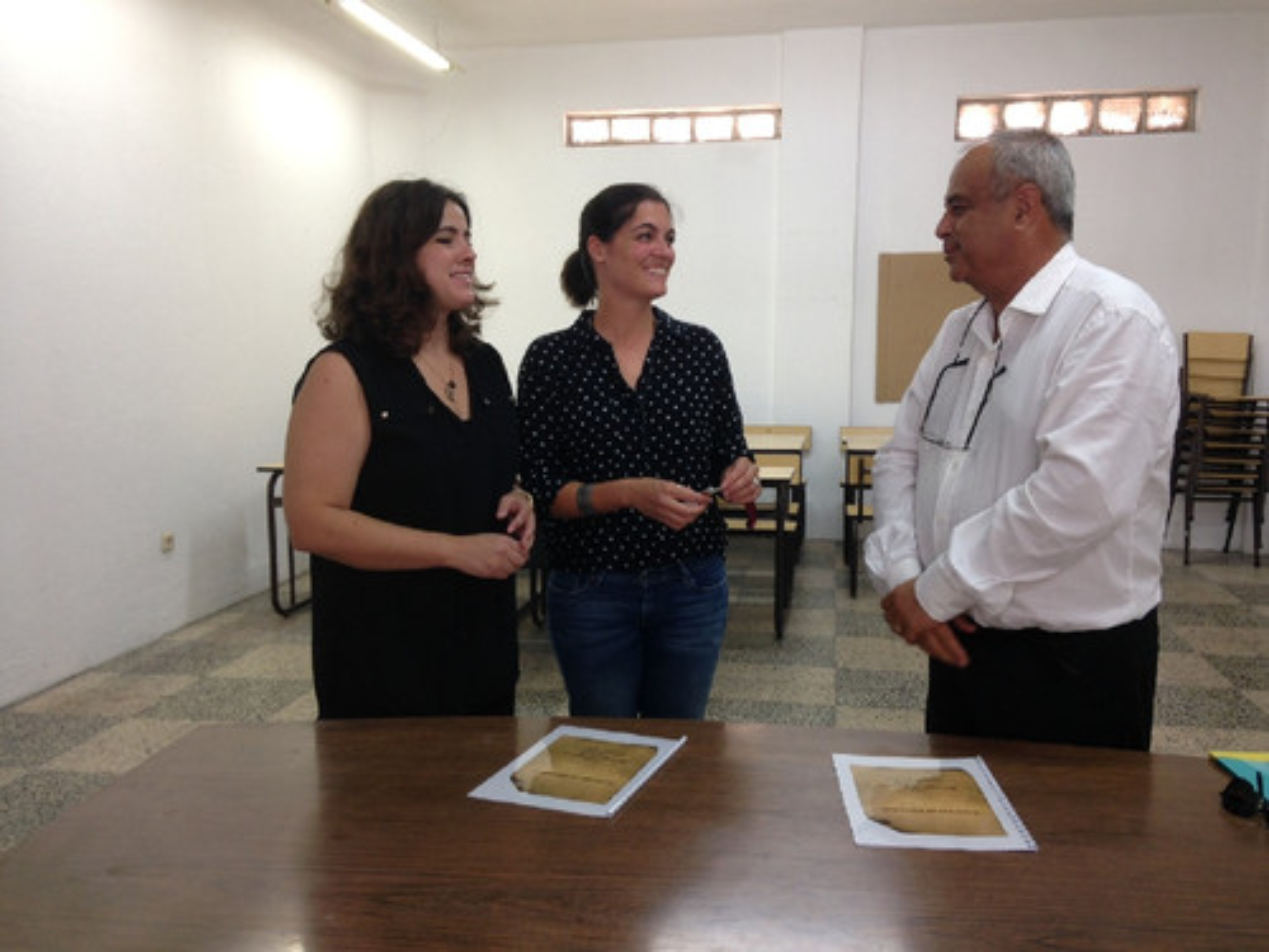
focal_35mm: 33
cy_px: 476
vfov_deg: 42.9
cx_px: 634
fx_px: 1210
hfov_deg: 55.4
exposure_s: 1/25
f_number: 2.4
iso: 50
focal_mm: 4.12
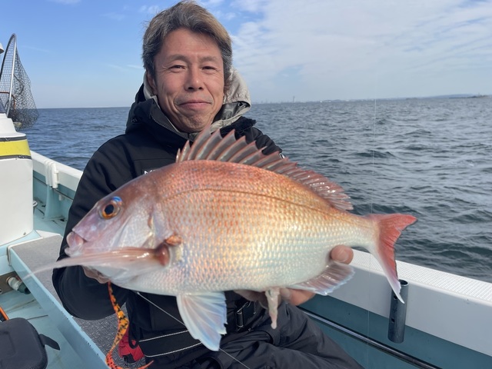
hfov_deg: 69.4
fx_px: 355
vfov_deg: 54.9
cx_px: 246
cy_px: 184
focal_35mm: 25
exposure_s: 1/3086
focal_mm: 5.1
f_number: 1.6
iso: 32
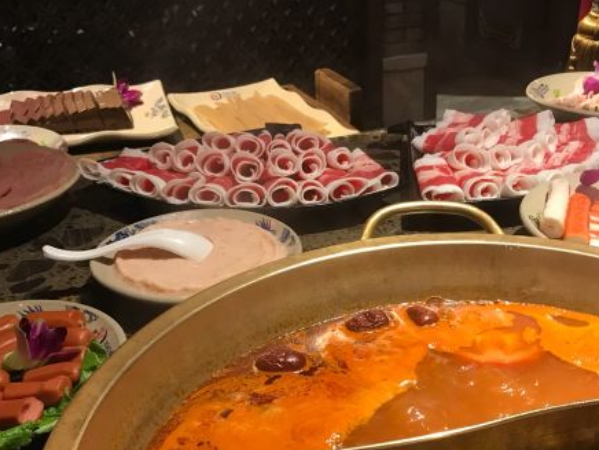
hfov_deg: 41.8
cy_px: 309
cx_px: 374
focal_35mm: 45
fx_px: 779
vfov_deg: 31.9
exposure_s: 1/17
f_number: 1.8
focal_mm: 3.99
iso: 50
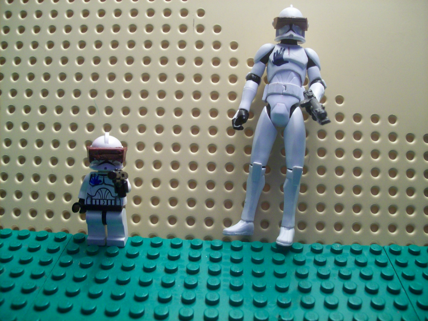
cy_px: 160
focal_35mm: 36
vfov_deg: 39.7
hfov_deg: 51.4
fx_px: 445
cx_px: 214
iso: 160
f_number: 2.7
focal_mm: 6
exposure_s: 1/22.7
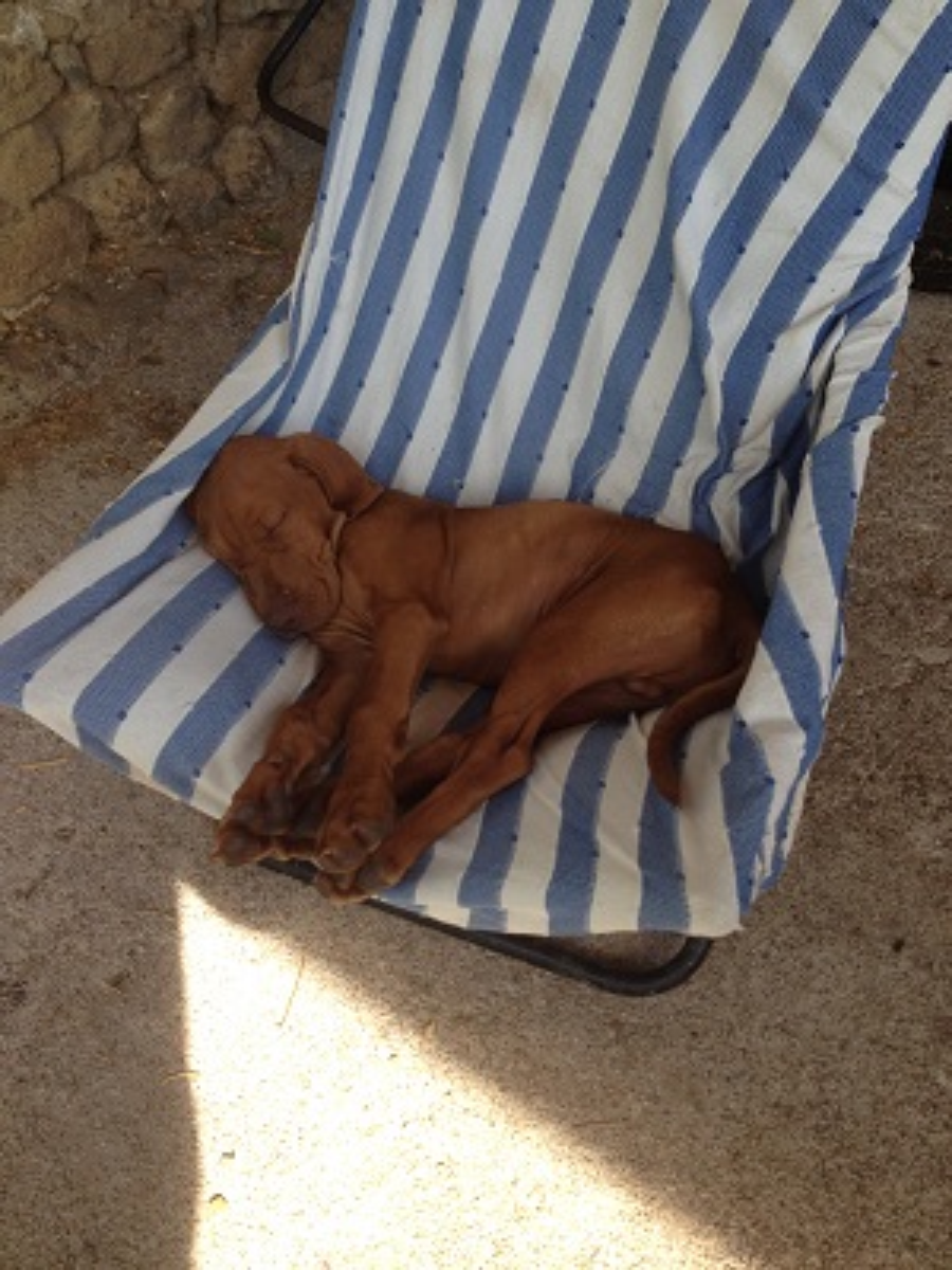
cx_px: 476
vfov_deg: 52.6
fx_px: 1283
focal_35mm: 35
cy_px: 635
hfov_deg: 40.7
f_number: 2.4
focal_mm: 4.28
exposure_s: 1/400
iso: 50
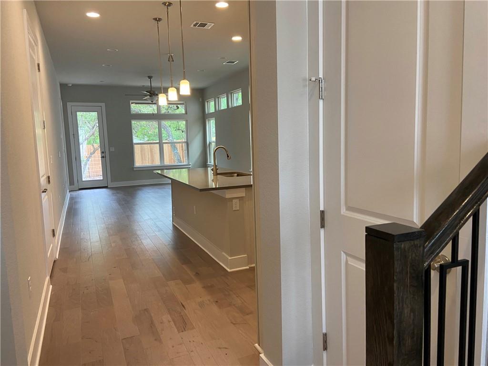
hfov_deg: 67.3
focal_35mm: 26
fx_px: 367
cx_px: 244
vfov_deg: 53.1
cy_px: 183
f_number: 1.8
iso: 100
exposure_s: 1/60
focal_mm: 4.25
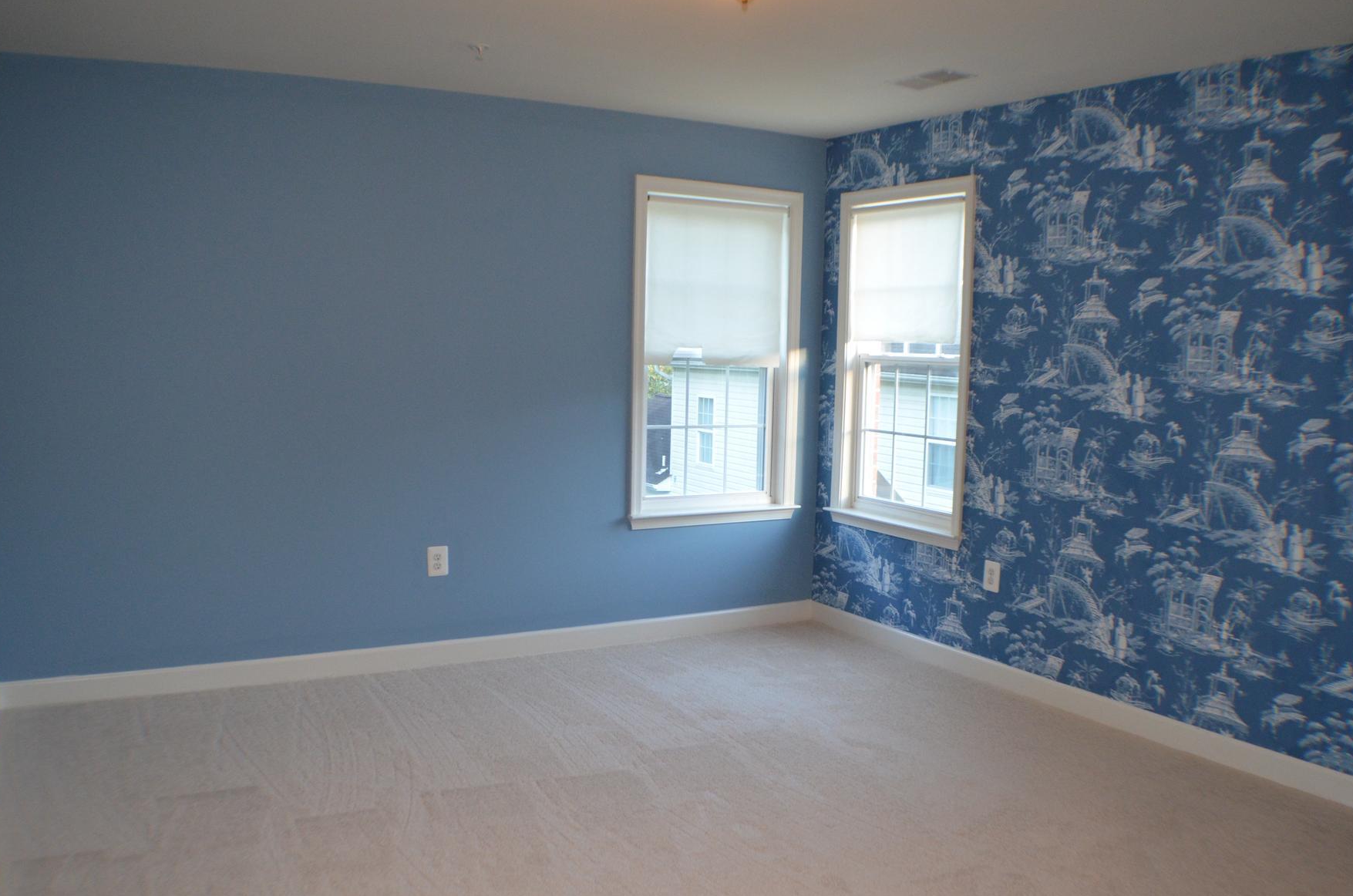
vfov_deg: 37.7
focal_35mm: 35
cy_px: 459
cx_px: 717
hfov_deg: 54.5
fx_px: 1313
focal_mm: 20
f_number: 3.5
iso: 1100
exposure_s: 1/60
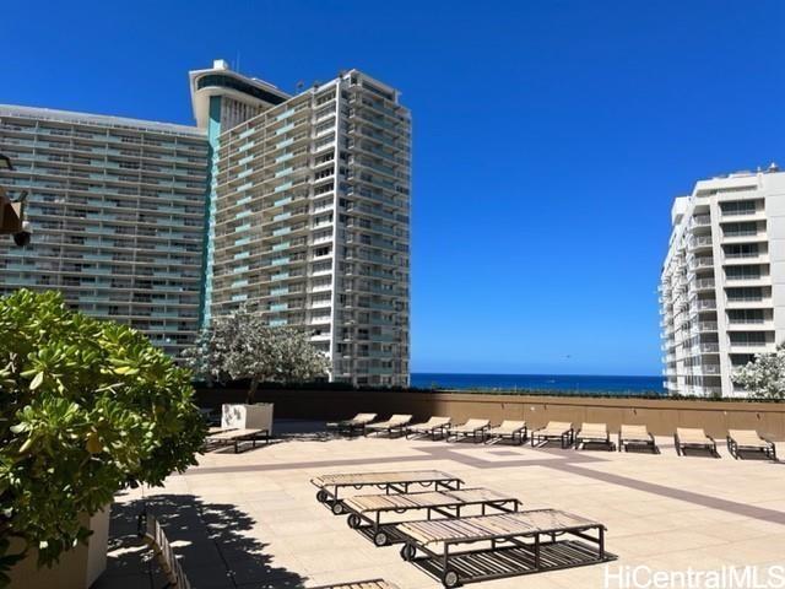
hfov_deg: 67.3
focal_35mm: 26
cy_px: 294
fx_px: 590
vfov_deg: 53.1
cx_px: 392
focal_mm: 5.1
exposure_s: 1/4016
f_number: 1.6
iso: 50
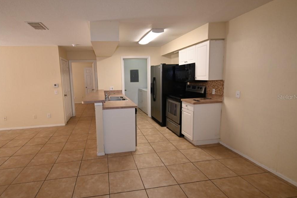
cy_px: 97
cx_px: 127
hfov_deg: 89.4
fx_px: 149
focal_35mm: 18
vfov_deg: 67.4
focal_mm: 10
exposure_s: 1/60
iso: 560
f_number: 4.5
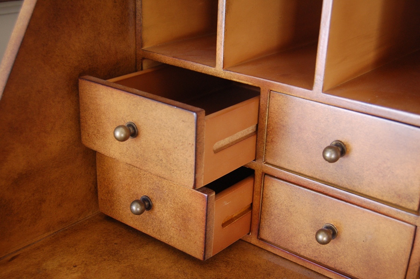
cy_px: 140
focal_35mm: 48
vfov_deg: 28.0
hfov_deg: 41.1
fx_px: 560
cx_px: 210
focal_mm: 32
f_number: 4.5
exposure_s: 1/30
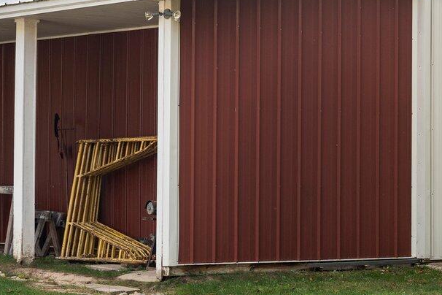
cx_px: 213
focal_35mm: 142
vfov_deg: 9.6
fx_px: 1747
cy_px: 103
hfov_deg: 14.4
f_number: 4
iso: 200
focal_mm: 42.1
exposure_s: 1/400
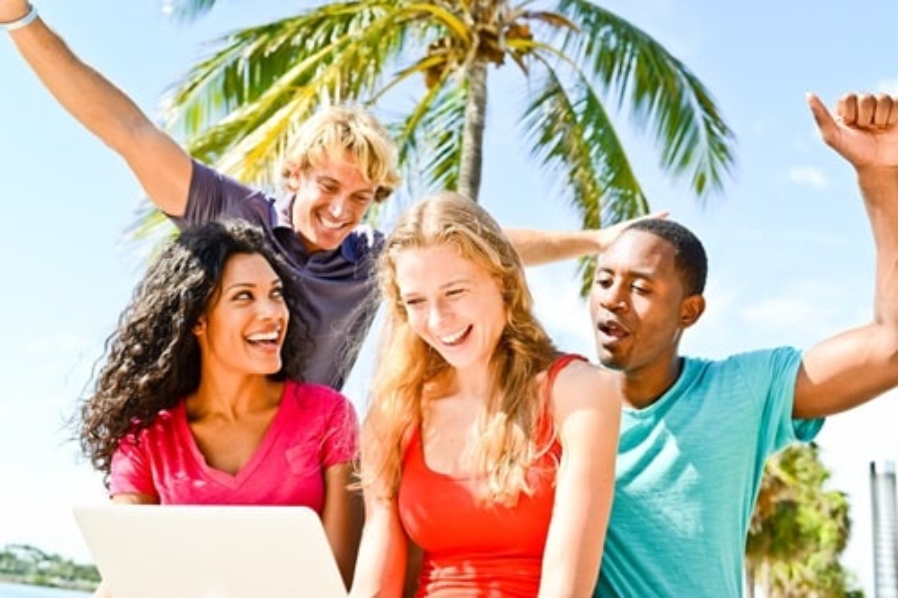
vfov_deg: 37.8
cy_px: 299
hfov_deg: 54.5
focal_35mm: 35
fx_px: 873
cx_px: 449
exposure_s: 1/1250
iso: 400
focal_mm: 35
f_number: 4.5
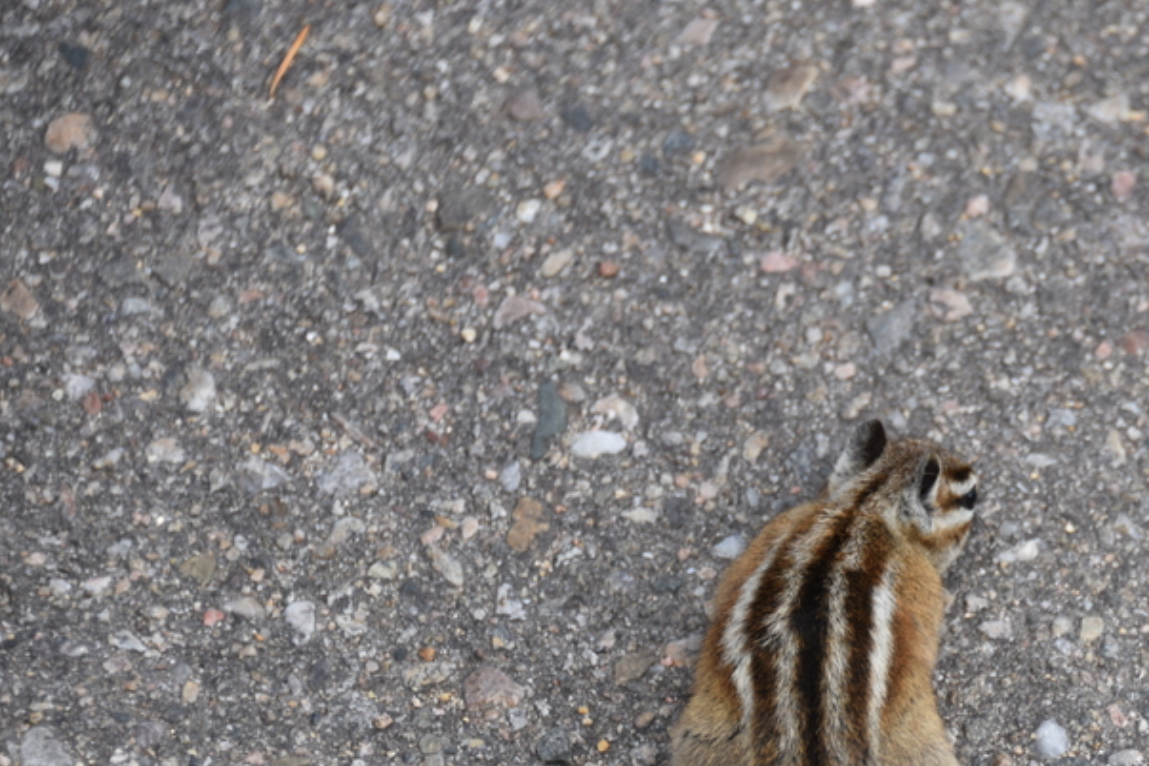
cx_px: 1166
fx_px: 9830
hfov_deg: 6.7
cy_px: 774
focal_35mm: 308
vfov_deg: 4.5
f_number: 5.6
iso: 180
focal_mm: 145
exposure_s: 1/320
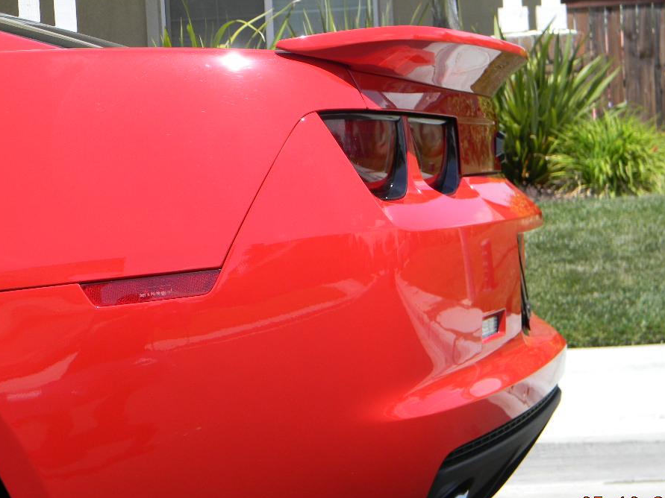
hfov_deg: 25.3
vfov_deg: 19.1
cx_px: 363
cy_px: 280
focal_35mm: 77
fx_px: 1479
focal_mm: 12.2
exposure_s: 1/360
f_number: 4.3
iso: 80
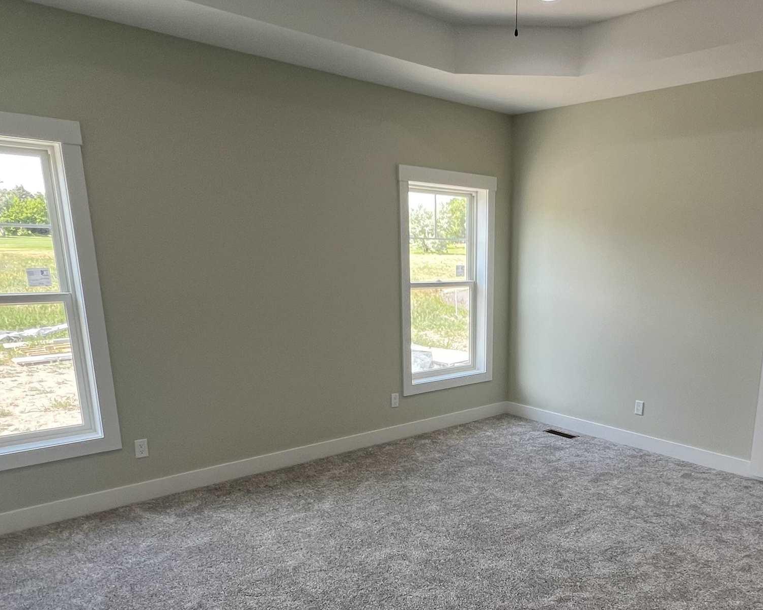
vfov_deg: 53.8
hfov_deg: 64.4
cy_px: 406
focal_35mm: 26
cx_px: 504
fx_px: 587
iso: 50
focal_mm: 1.57
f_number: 1.8
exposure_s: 1/120
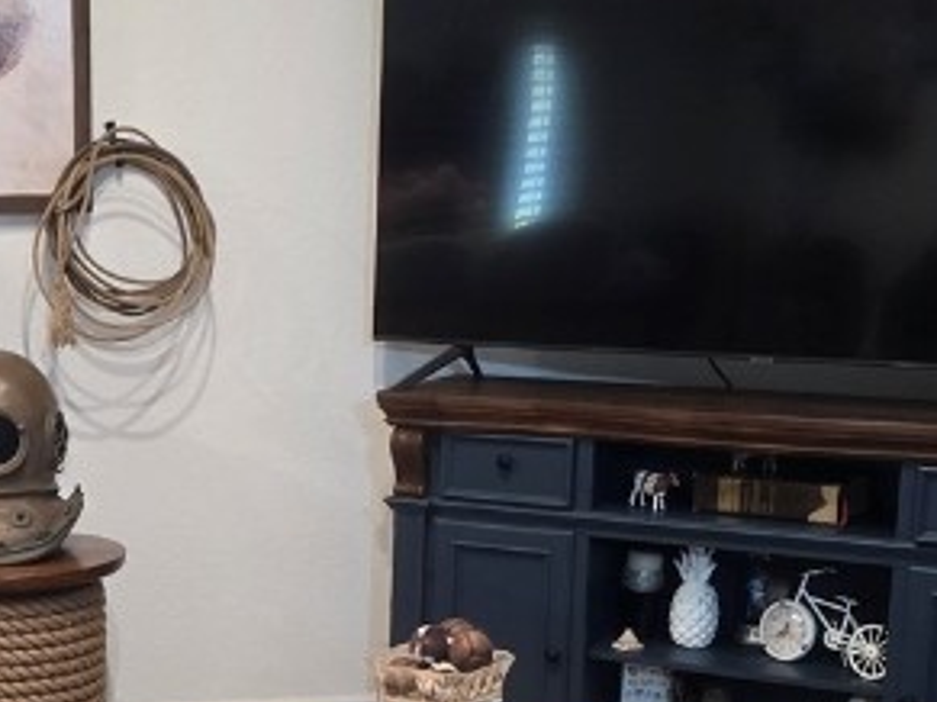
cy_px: 641
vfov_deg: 17.9
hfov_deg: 23.8
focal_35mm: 81
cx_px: 180
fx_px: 2192
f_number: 1.7
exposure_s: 1/120
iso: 640
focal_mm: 6.3
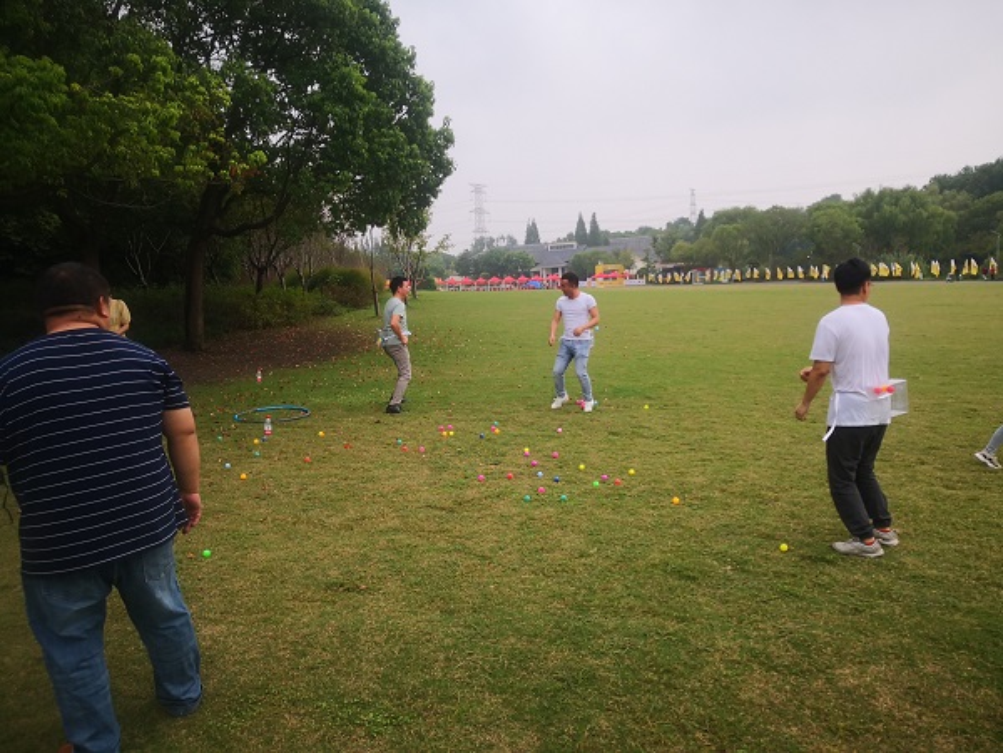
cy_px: 376
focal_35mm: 27
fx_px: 782
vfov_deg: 51.4
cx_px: 502
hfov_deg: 65.3
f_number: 1.6
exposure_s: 1/1443
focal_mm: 3.95
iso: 50
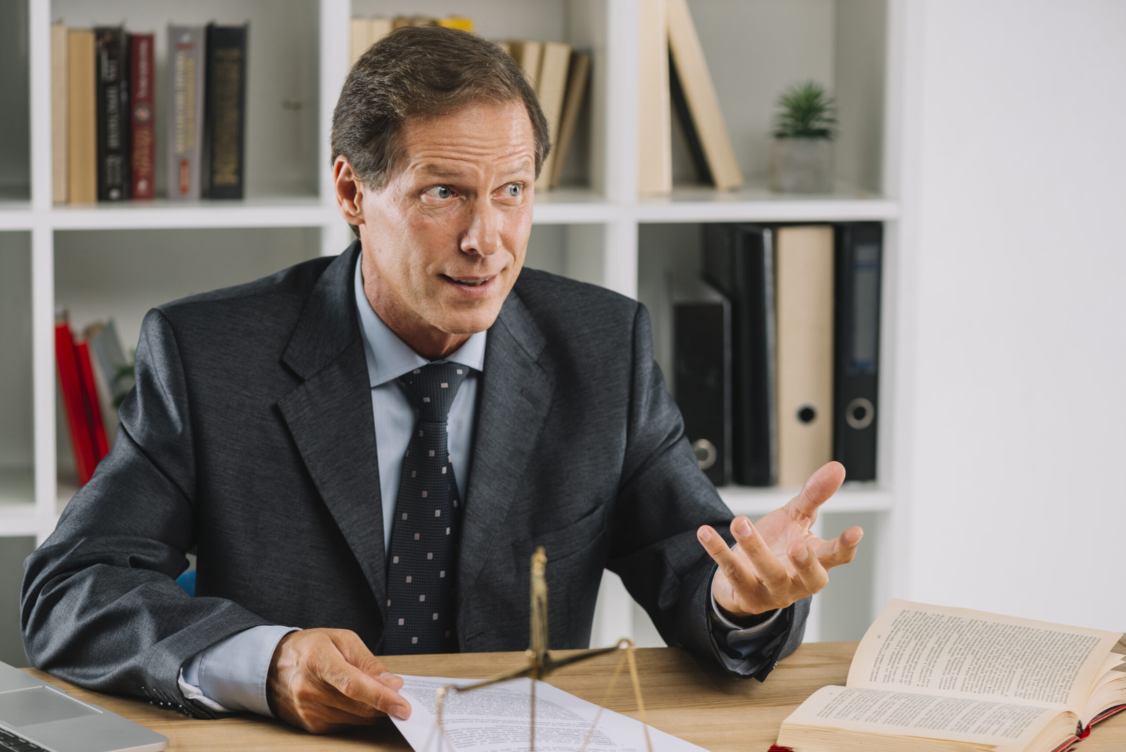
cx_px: 563
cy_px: 376
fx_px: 3285
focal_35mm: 105
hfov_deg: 19.4
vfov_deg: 13.1
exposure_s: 1/160
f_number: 5
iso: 200
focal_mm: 105
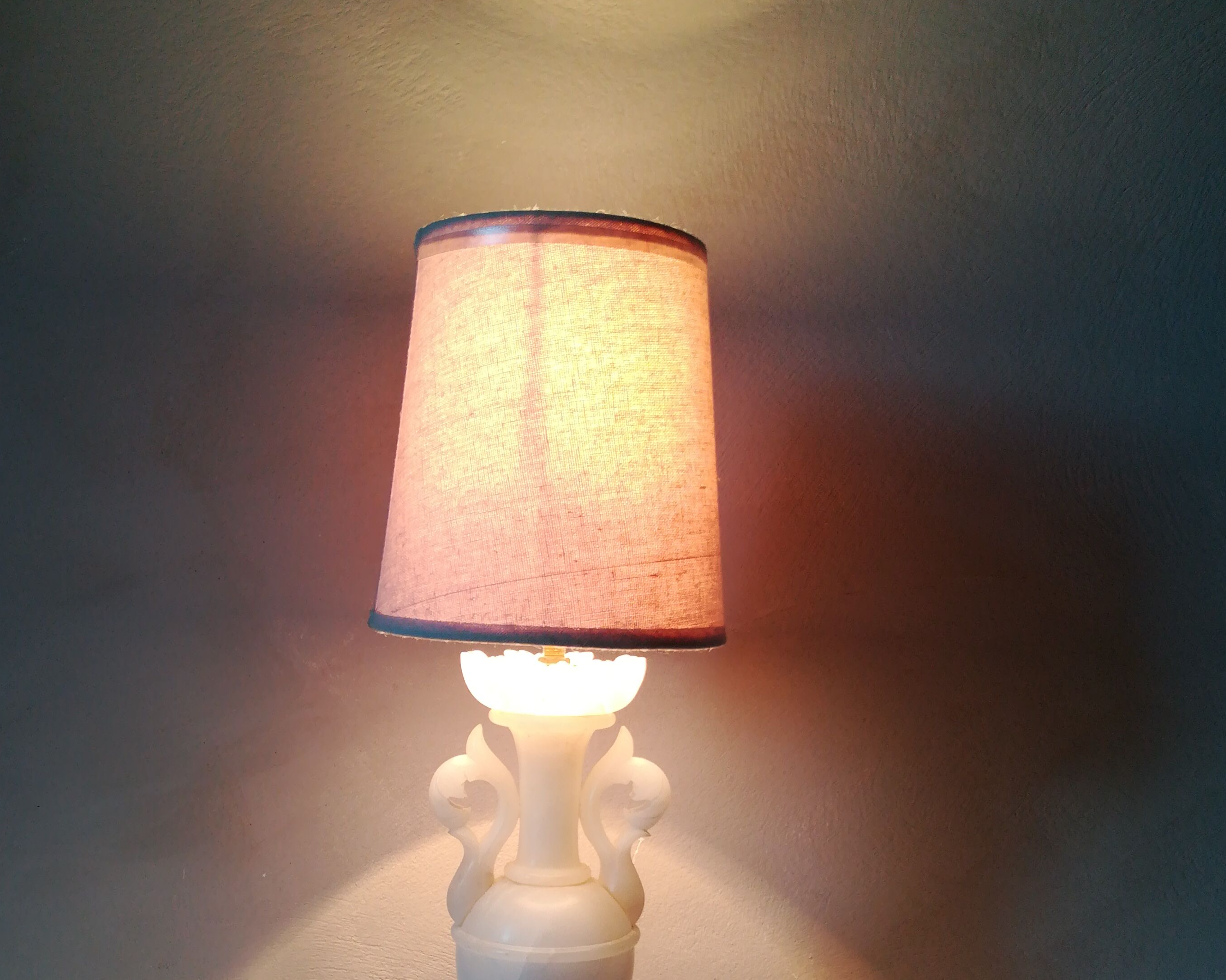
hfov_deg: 49.1
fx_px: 1342
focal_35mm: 37
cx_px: 599
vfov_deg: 38.6
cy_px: 788
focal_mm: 3.83
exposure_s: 1/33.3
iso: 100
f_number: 2.2
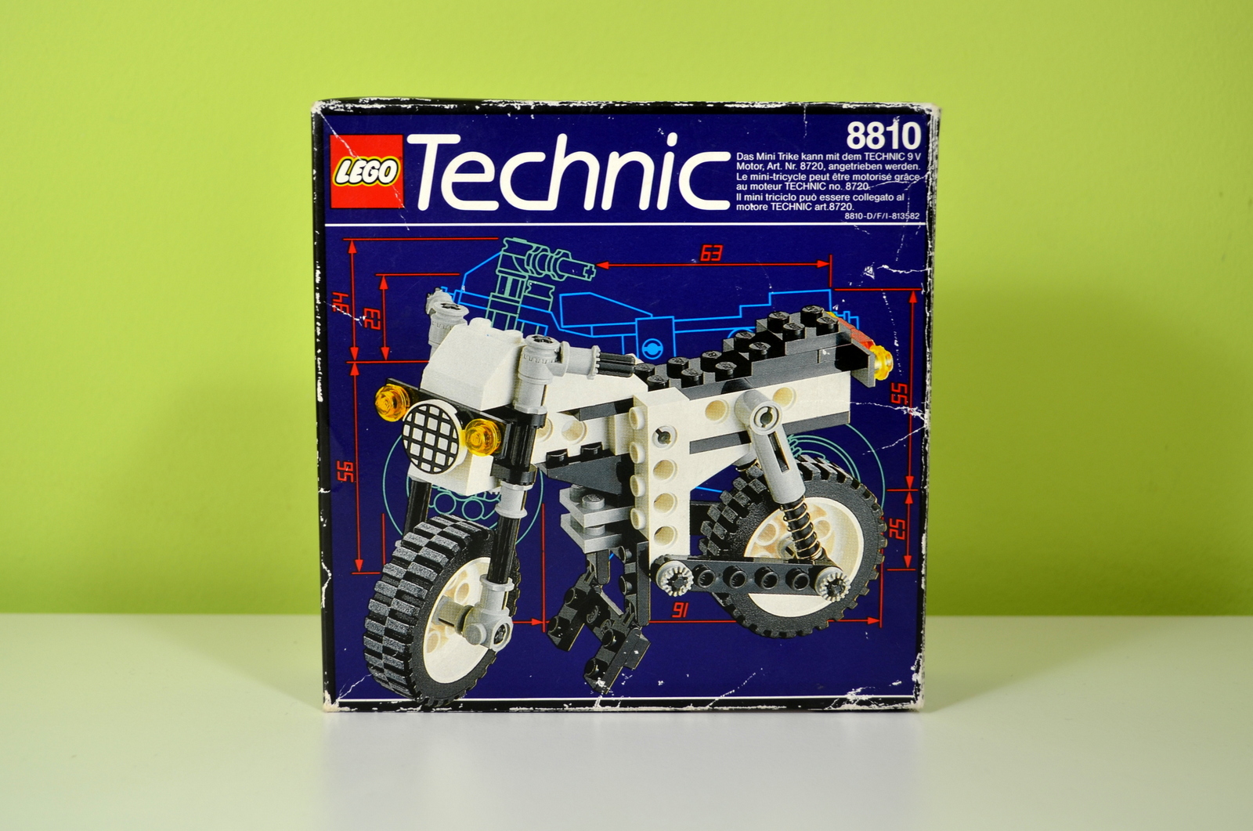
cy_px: 416
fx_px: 1511
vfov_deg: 30.7
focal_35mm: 44
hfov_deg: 45.0
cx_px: 626
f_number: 5
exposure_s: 1/15
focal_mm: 29
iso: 125
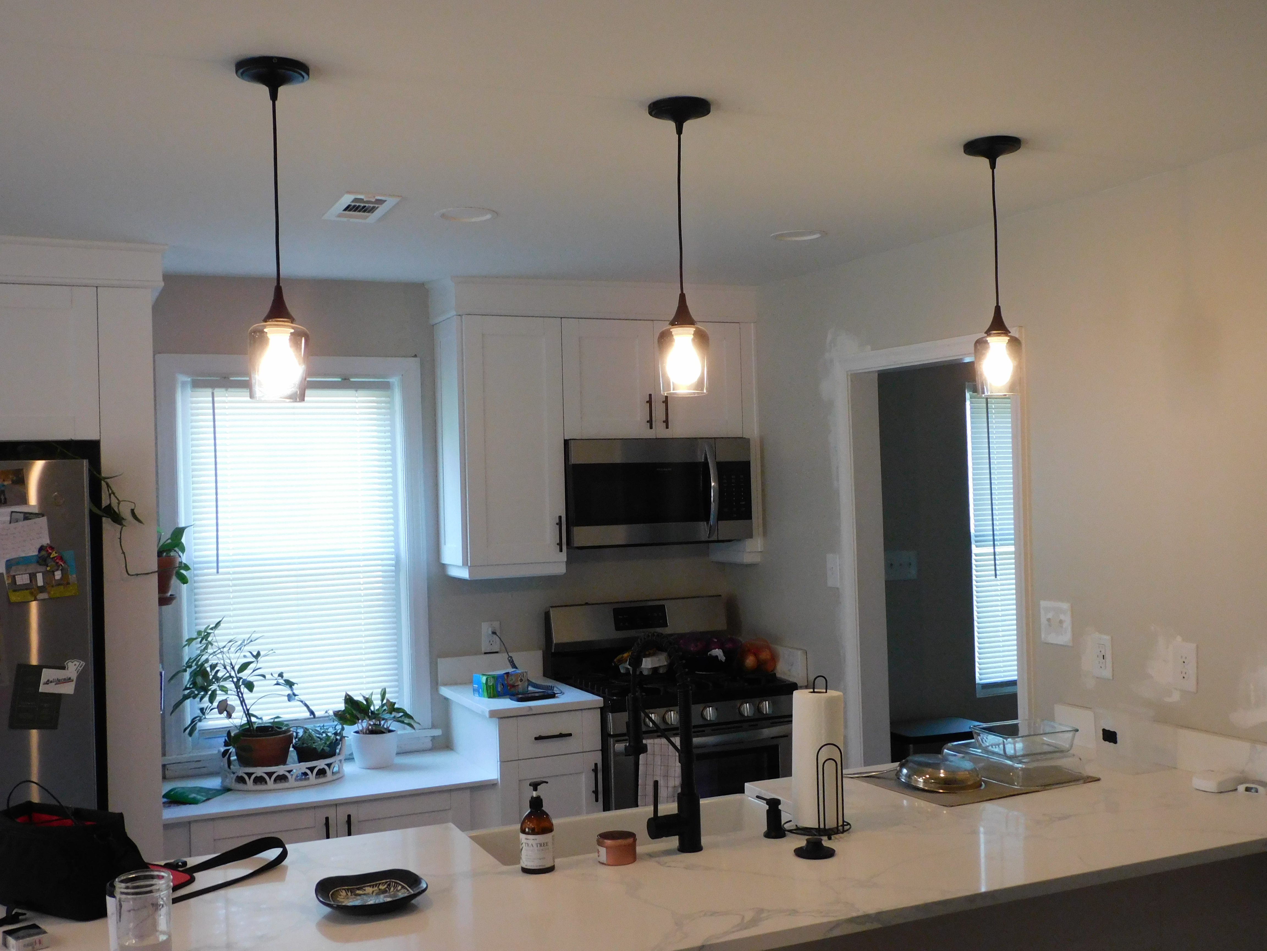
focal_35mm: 35
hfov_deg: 52.6
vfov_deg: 40.7
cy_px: 476
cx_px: 634
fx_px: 1281
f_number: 3.8
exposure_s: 1/100
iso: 400
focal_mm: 6.3
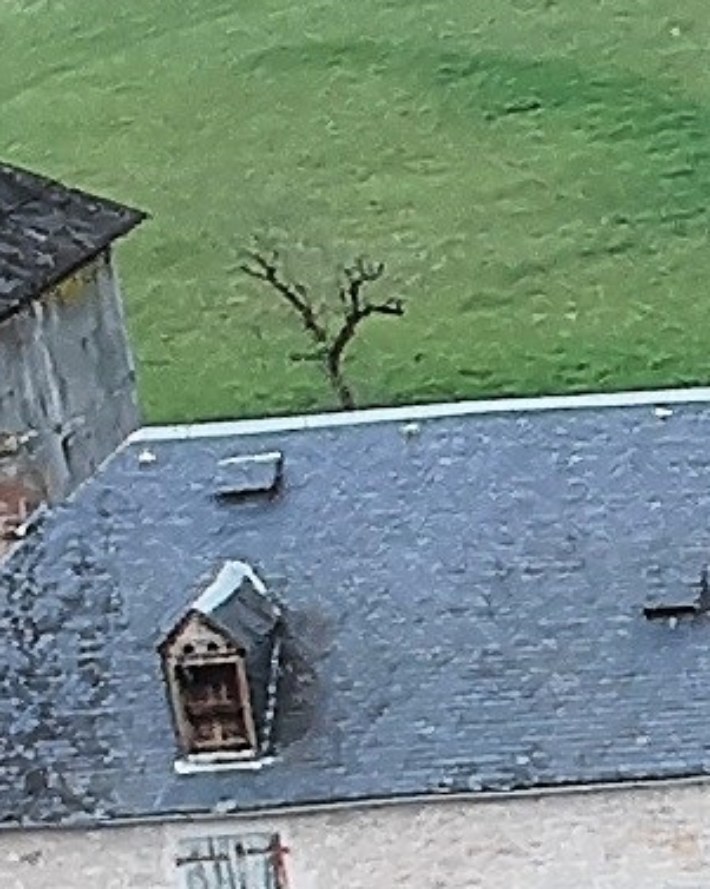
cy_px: 894
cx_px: 3977
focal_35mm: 257
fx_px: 6759
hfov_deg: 4.7
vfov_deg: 7.5
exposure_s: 1/160
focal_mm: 4.49
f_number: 2.6
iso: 100
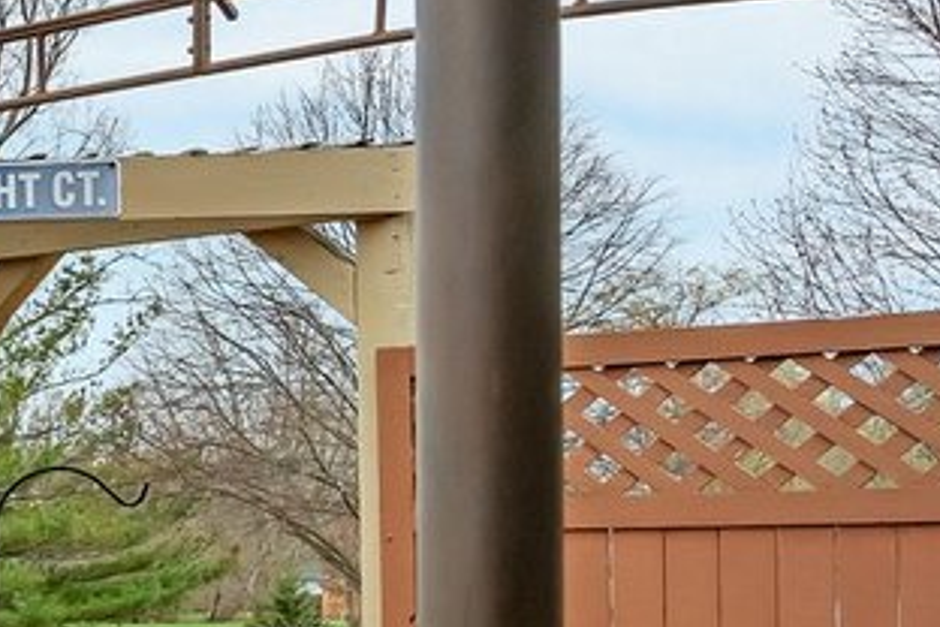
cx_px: -1026
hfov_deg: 16.9
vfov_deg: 16.1
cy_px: 645
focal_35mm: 83
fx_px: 2167
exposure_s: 1/80
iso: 400
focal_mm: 16
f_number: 9
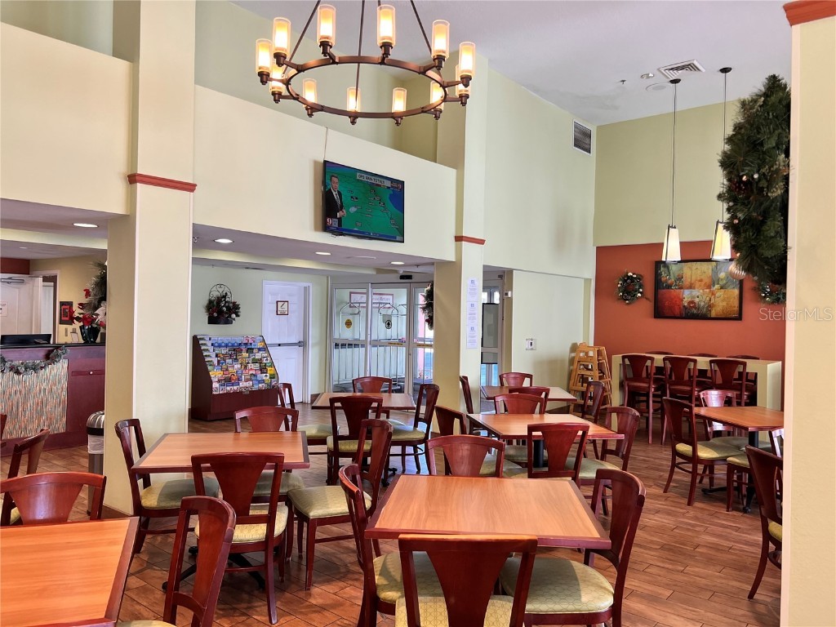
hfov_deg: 67.3
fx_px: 628
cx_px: 418
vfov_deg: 53.1
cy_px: 314
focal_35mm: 26
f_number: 1.5
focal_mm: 5.7
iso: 100
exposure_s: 1/121
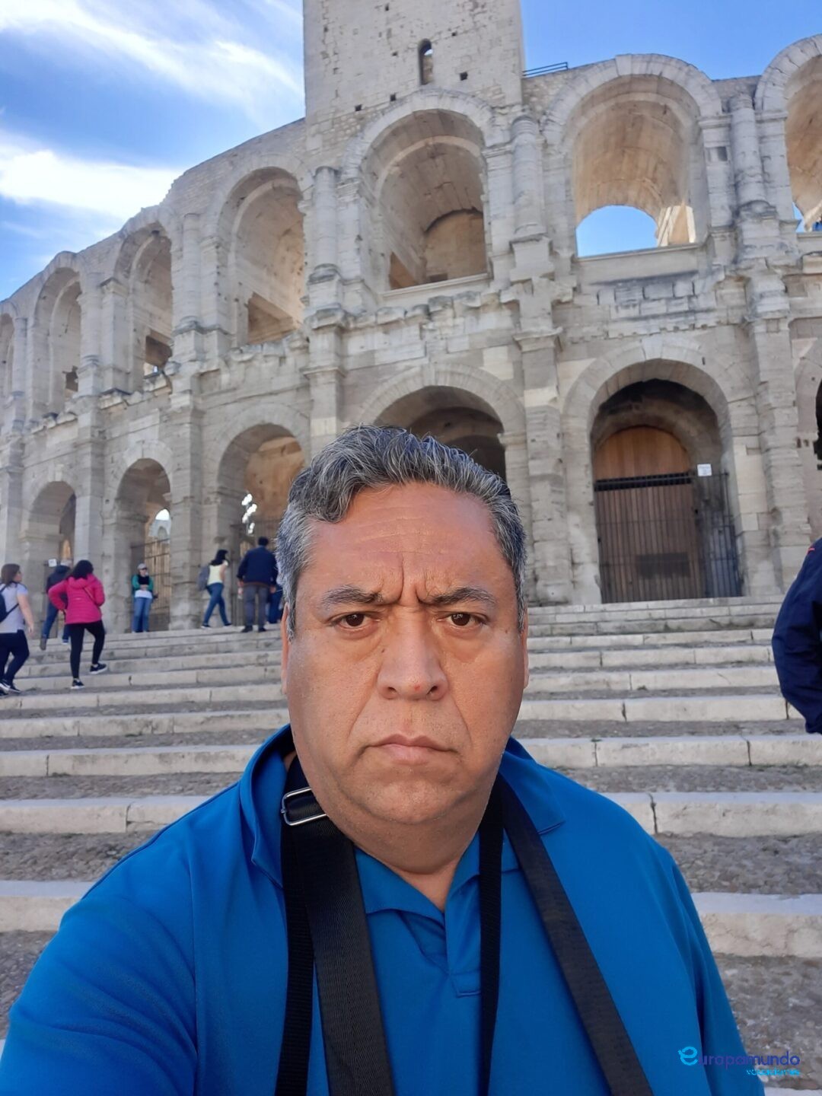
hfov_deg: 54.9
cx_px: 411
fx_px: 792
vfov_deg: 69.4
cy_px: 548
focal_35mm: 25
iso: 40
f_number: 2.2
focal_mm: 3.72
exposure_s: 1/243
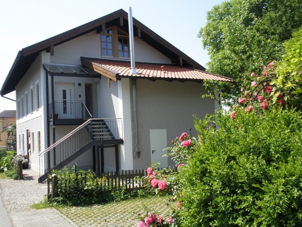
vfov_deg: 38.7
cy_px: 114
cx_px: 151
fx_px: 323
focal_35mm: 37
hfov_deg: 50.1
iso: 64
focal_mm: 6.6
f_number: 10
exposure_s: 1/60
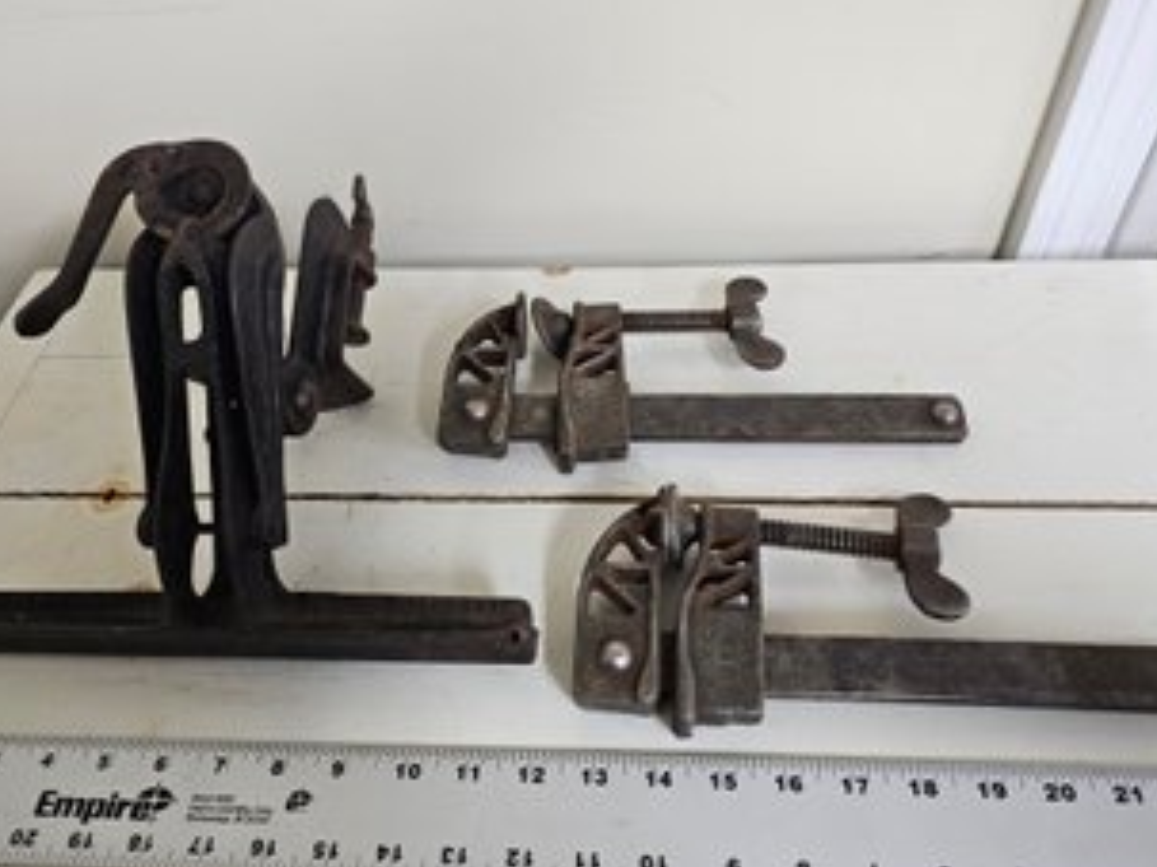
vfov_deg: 53.0
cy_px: 414
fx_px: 869
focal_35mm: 26
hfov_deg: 67.3
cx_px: 571
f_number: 1.7
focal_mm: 6.3
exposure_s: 1/120
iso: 320
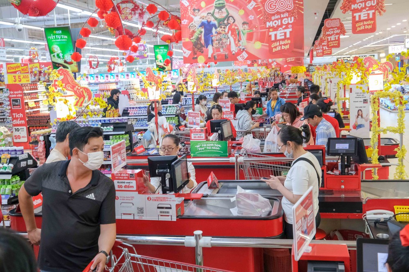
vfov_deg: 36.9
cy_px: 136
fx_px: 409
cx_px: 204
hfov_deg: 53.1
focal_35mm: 36
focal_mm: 24.1
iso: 1600
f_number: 4
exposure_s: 1/125
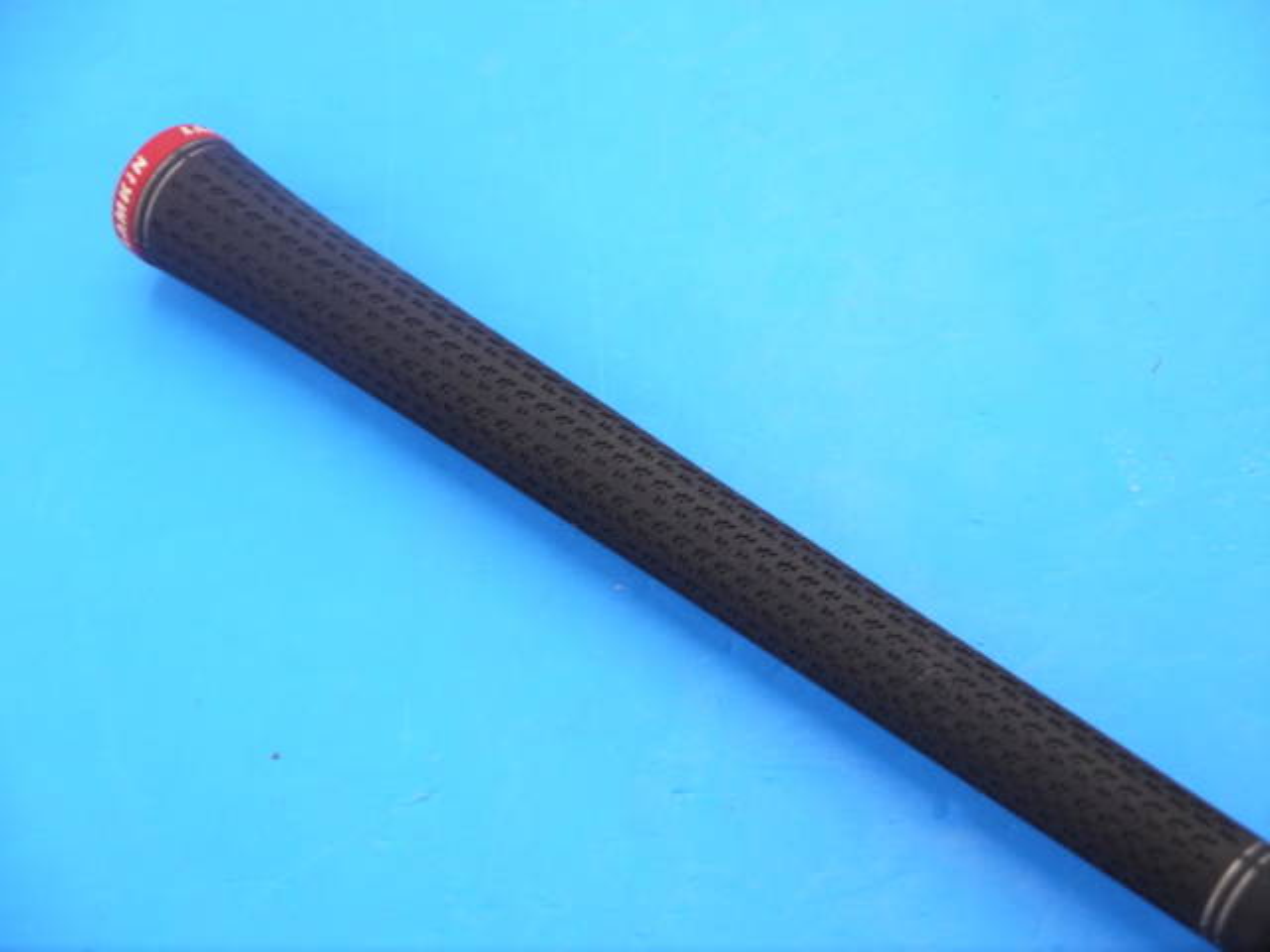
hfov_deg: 23.3
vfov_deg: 17.6
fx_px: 3082
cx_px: 635
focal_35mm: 84
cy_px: 476
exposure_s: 1/100
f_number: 5.6
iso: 800
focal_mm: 42
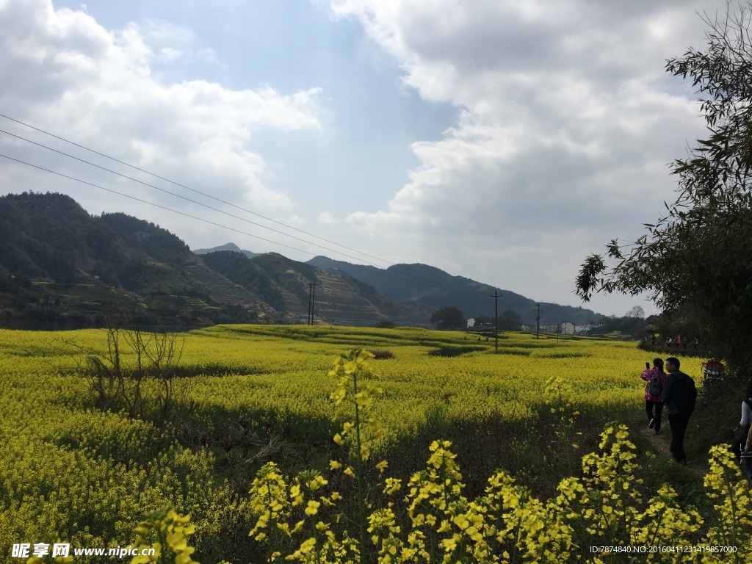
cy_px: 282
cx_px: 376
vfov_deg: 48.2
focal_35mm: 29
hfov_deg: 61.7
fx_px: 630
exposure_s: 1/3344
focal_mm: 4.15
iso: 25
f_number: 2.2
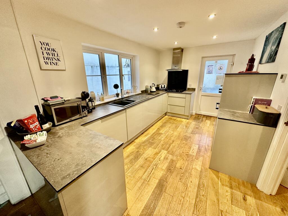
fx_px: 116
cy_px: 108
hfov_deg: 102.1
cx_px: 144
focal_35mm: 14
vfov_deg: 85.7
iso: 320
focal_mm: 2.22
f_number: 2.2
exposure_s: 1/100
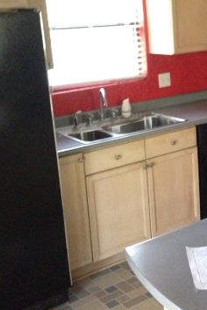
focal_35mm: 61
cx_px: 209
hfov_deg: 21.5
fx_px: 526
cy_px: 119
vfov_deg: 32.7
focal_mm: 4.12
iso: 800
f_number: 2.4
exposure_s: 1/15
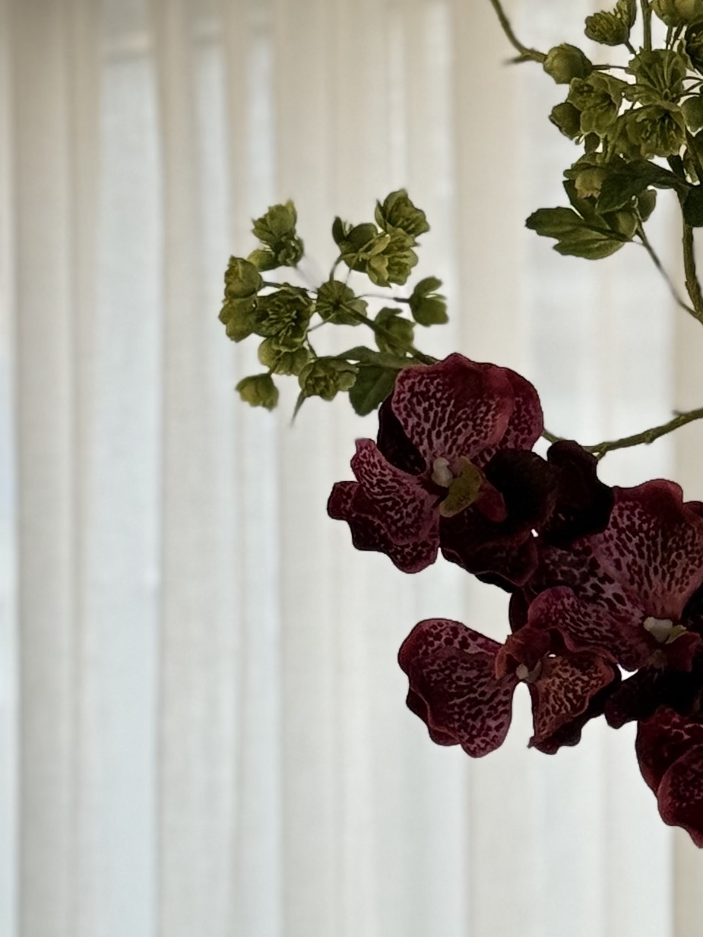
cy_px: 820
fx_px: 4251
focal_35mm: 157
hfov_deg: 9.1
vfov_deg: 12.5
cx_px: 1148
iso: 80
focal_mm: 6.76
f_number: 1.78
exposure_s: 1/65
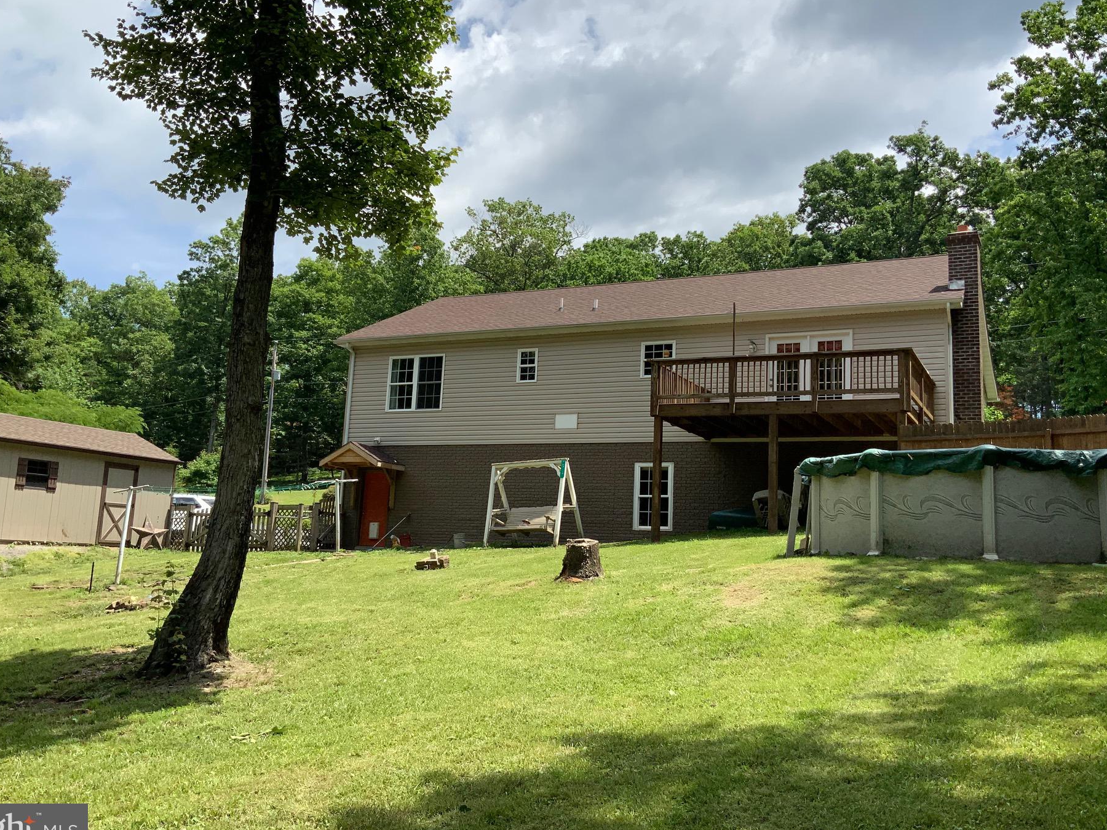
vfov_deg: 42.9
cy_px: 382
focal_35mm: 33
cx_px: 564
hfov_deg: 55.3
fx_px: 1055
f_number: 1.8
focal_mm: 3
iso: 16
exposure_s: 1/1912
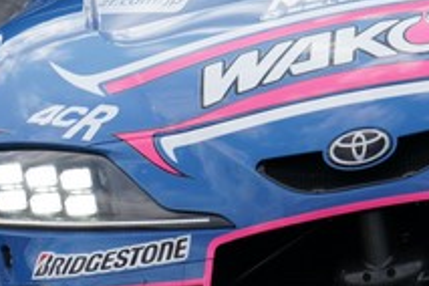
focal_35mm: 1945
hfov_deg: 1.1
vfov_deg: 0.7
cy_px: -52
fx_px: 23176
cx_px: 413
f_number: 8
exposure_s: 1/800
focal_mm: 576
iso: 400
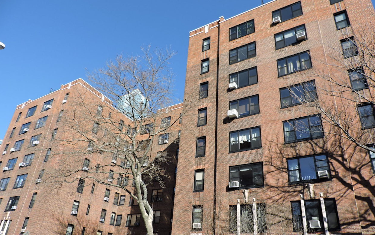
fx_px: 266
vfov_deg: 47.4
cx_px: 188
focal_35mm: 26
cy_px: 139
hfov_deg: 70.4
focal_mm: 4.3
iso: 100
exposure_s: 1/800
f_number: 3
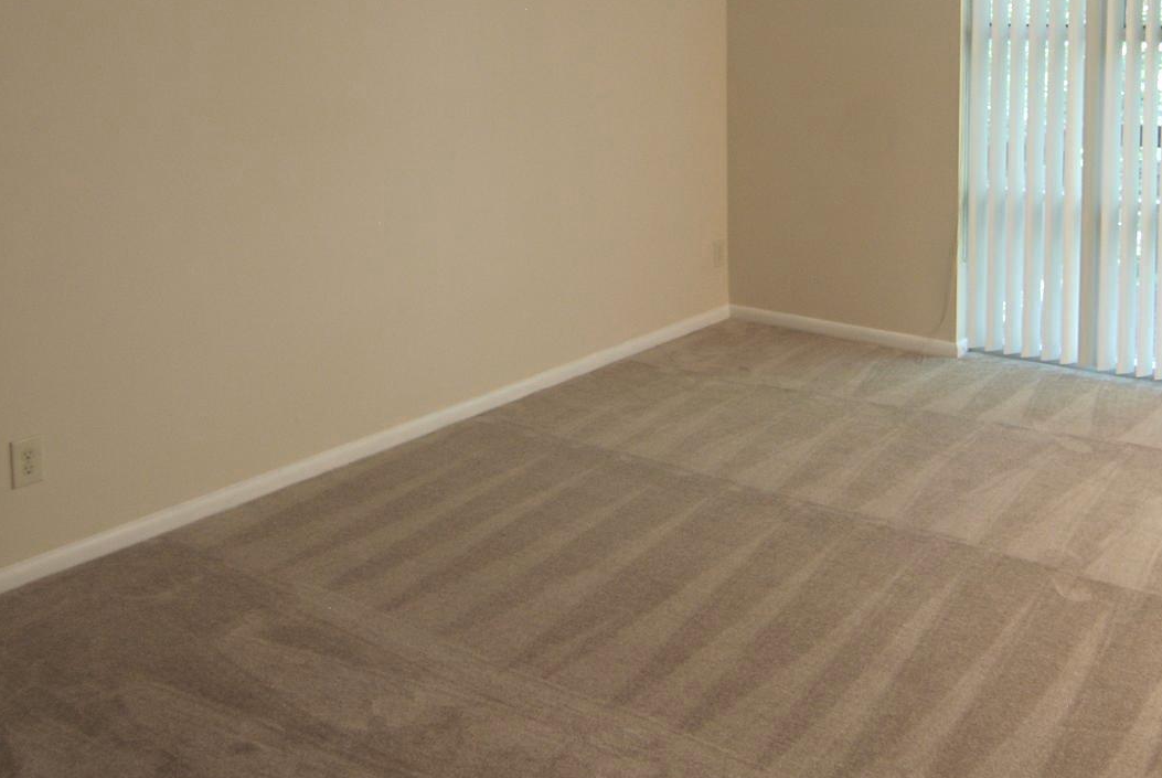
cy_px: 113
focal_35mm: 35
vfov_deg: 36.2
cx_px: 719
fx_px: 1131
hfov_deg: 53.8
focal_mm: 12
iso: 400
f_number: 4
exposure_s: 1/8
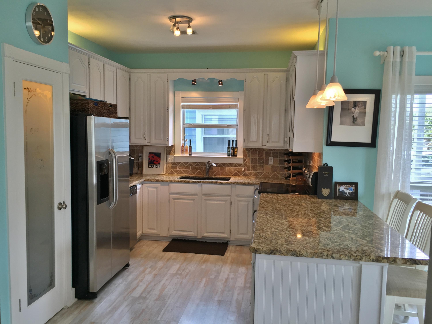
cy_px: 162
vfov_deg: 48.2
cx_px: 216
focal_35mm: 29
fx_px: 362
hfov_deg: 61.7
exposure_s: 1/30
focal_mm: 4.15
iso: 32
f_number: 2.2
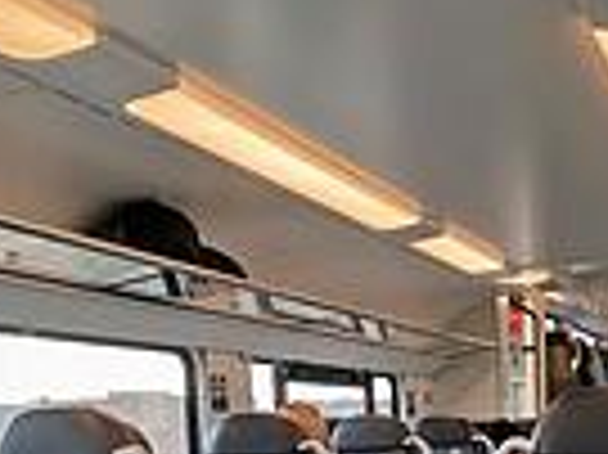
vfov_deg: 20.2
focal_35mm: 68
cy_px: 544
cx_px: 432
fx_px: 1193
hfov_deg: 28.3
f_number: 1.8
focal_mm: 4.75
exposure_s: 1/100
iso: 200
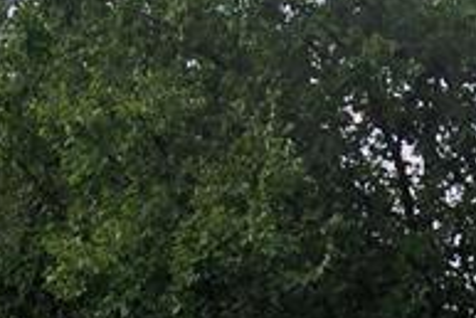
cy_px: 631
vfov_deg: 5.7
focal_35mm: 236
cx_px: 578
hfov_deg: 8.6
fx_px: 3123
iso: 200
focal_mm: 28
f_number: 6.3
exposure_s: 1/160
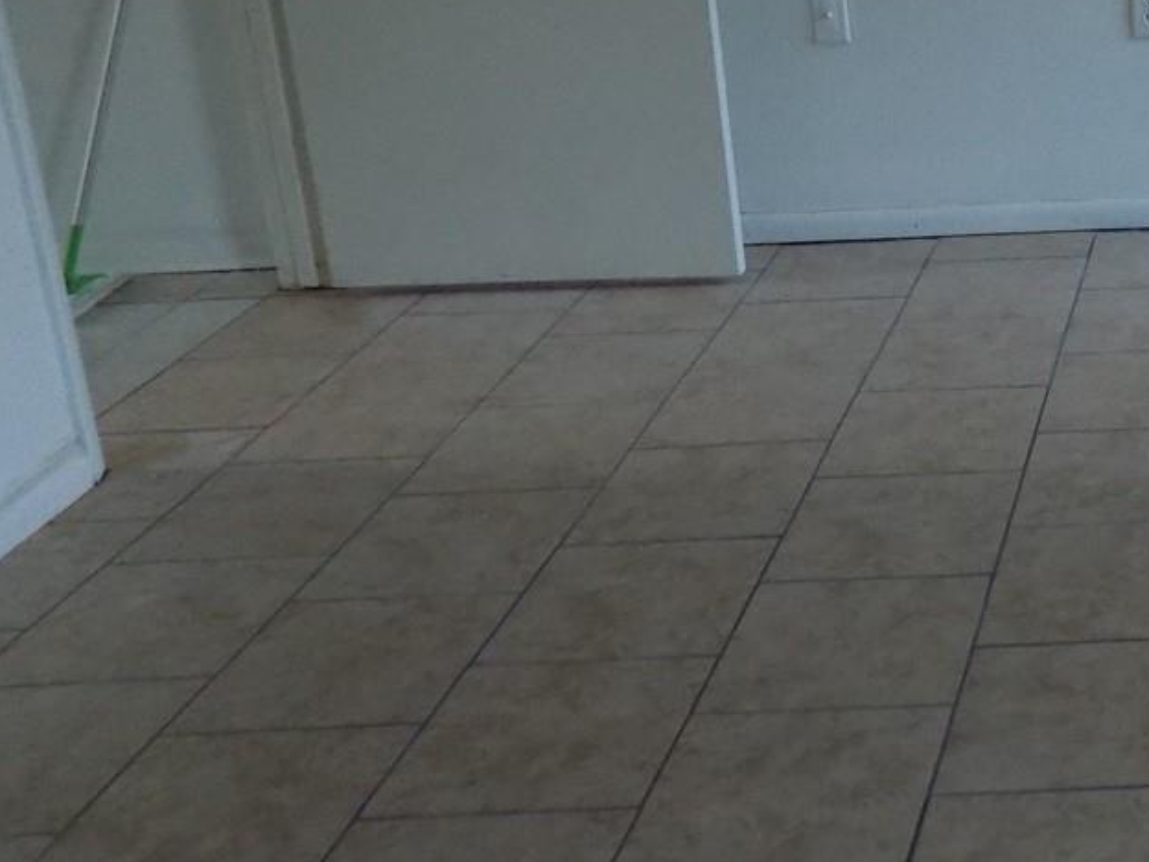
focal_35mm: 59
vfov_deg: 24.3
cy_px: 140
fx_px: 1958
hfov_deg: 28.2
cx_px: 1409
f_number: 3.1
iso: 250
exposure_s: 1/30
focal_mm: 4
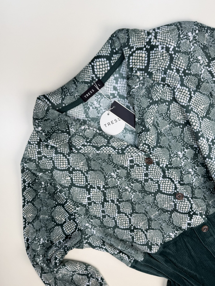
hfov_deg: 56.8
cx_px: 108
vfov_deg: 71.6
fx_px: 199
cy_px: 143
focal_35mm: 24
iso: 80
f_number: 1.78
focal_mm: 6.76
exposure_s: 1/426
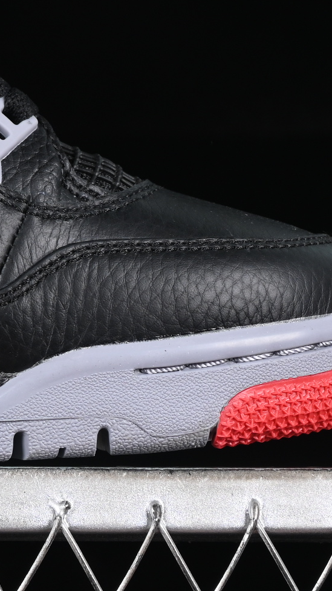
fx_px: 3506
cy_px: 131
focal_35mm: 224
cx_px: -257
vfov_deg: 9.6
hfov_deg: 5.3
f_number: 6.3
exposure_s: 1/60
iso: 160
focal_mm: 50
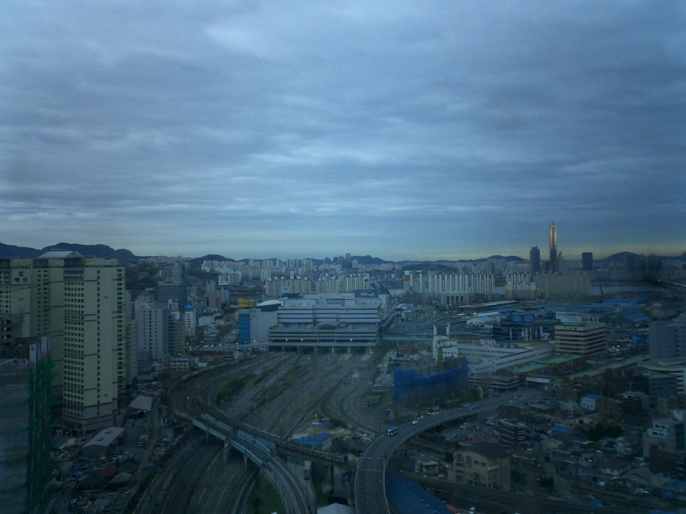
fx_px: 733
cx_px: 343
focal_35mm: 37
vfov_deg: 38.7
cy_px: 257
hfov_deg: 50.1
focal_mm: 5.6
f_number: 3.5
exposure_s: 1/50
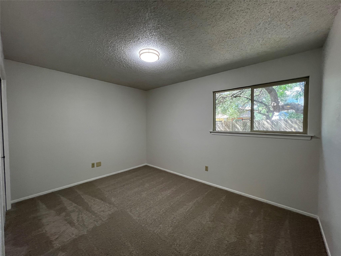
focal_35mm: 13
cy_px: 128
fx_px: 128
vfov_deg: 89.9
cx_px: 170
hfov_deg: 106.2
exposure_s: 1/120
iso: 200
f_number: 1.8
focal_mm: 1.57
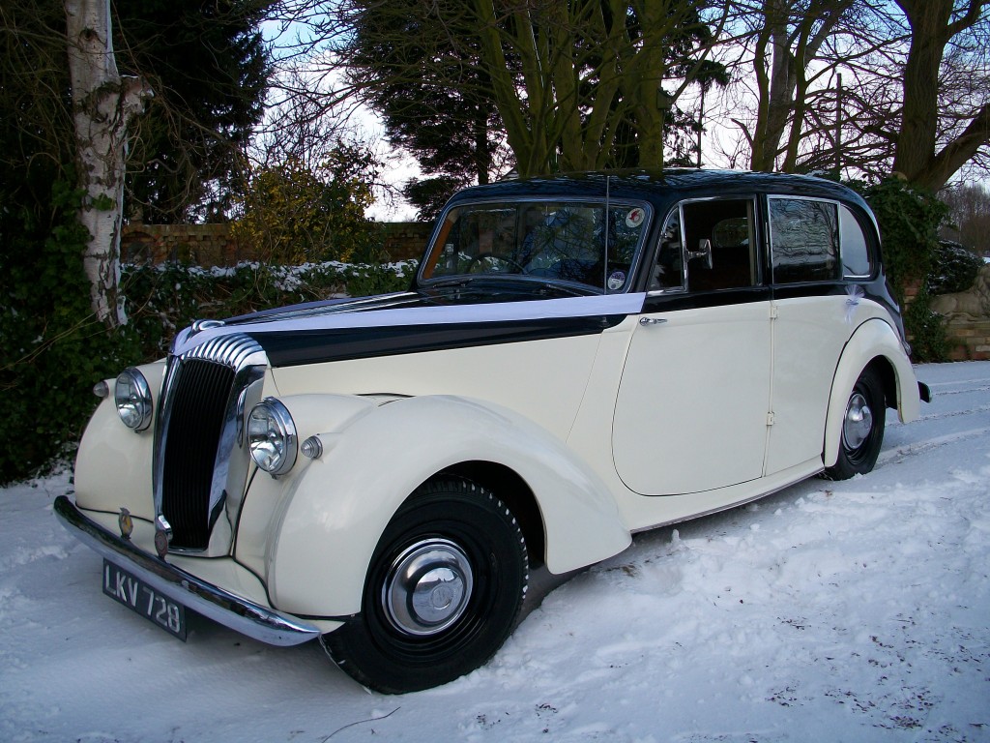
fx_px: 1001
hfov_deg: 52.6
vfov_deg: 40.7
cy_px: 372
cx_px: 495
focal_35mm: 35
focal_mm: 6.3
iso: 80
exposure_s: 1/640
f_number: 3.1
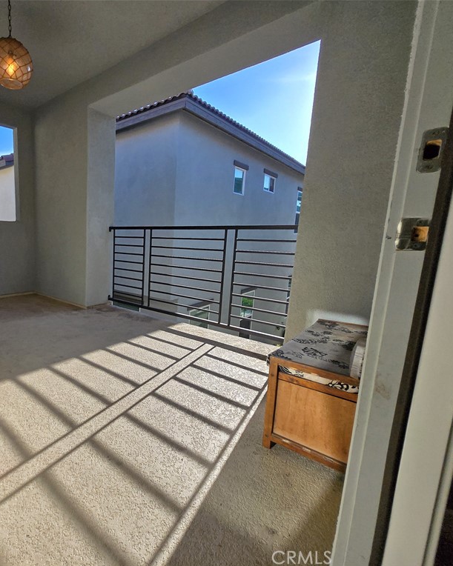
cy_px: 284
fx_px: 285
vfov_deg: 89.6
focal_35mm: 17
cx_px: 107
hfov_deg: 71.1
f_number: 2.2
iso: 80
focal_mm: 1.7
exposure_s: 1/2000
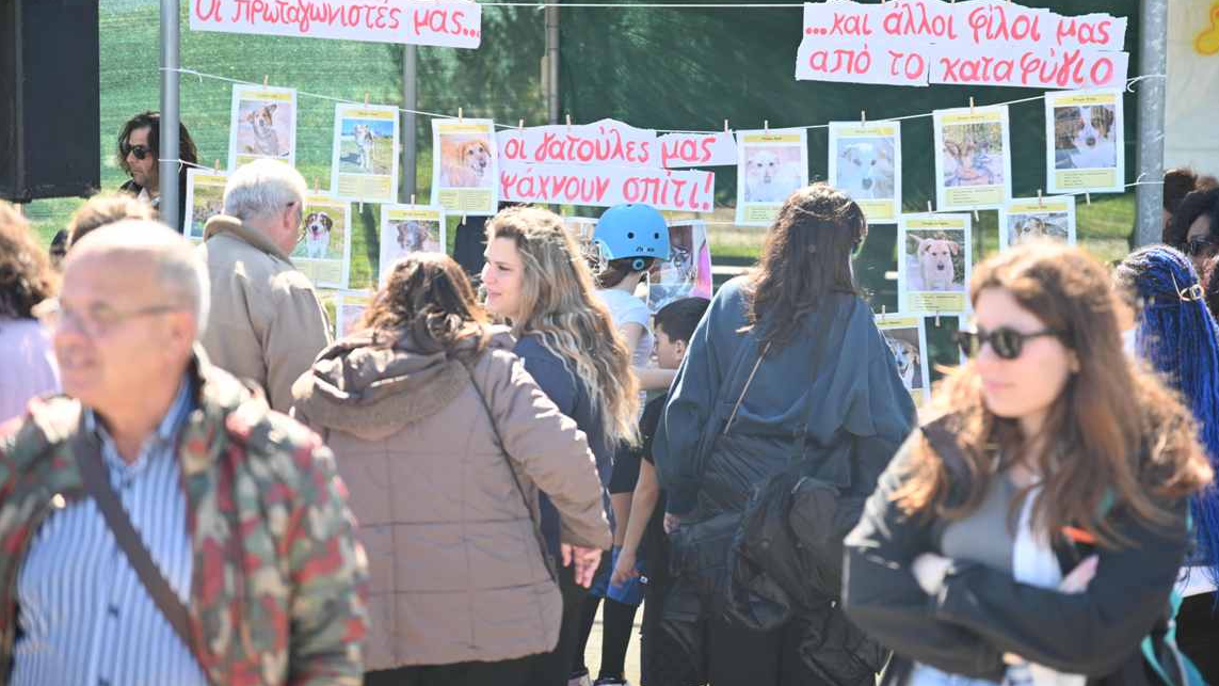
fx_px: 2392
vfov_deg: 16.3
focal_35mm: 74
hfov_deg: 28.6
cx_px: 613
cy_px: 278
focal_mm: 70
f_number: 2.8
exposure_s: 1/320
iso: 100
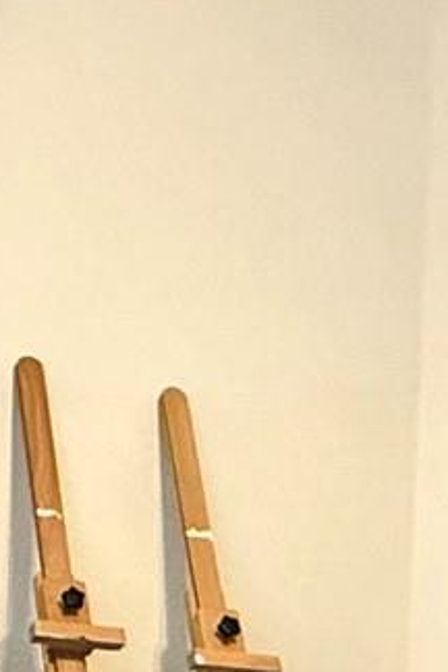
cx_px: 19
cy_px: 873
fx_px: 1717
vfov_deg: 20.3
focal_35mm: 92
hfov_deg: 14.7
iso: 320
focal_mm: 2.22
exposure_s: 1/60
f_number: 2.2
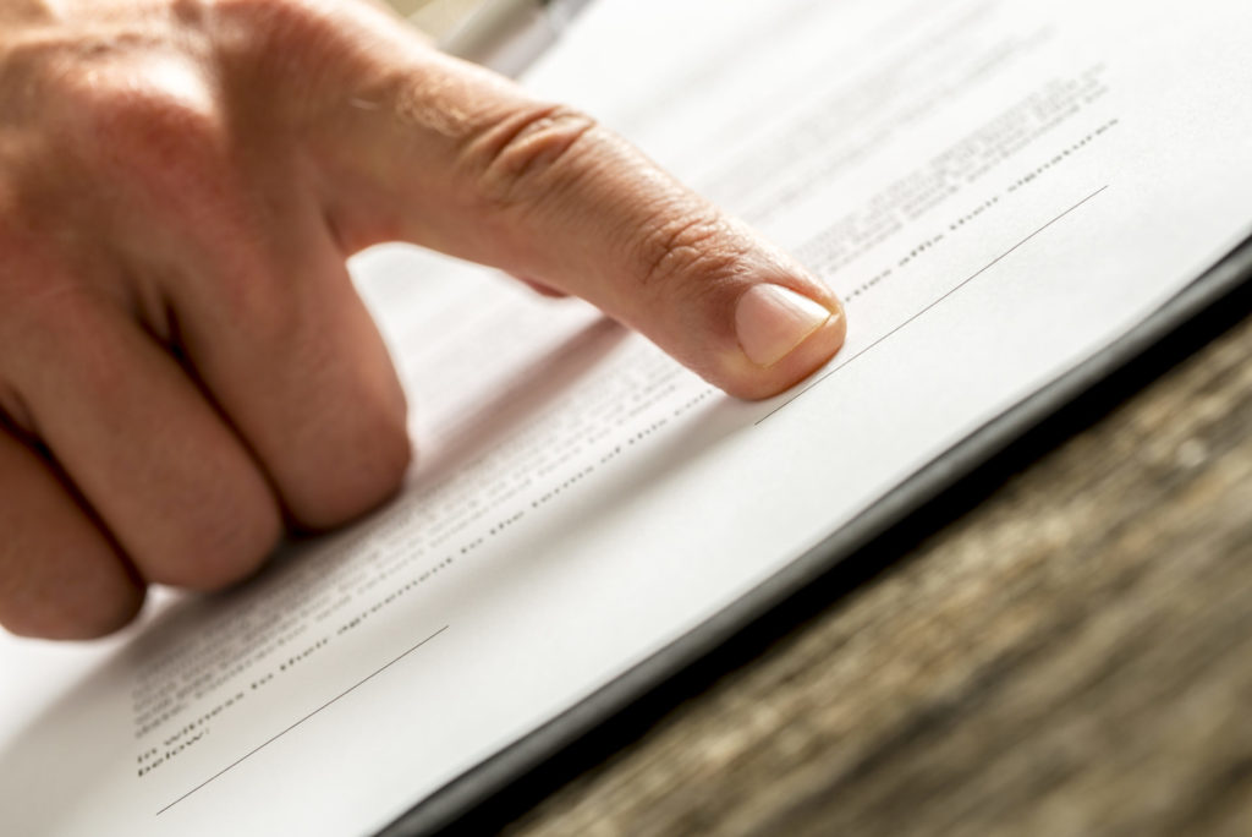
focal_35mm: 105
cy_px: 418
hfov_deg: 19.4
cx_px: 626
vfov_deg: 13.1
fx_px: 3654
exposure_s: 1/160
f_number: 7.1
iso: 100
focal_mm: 105
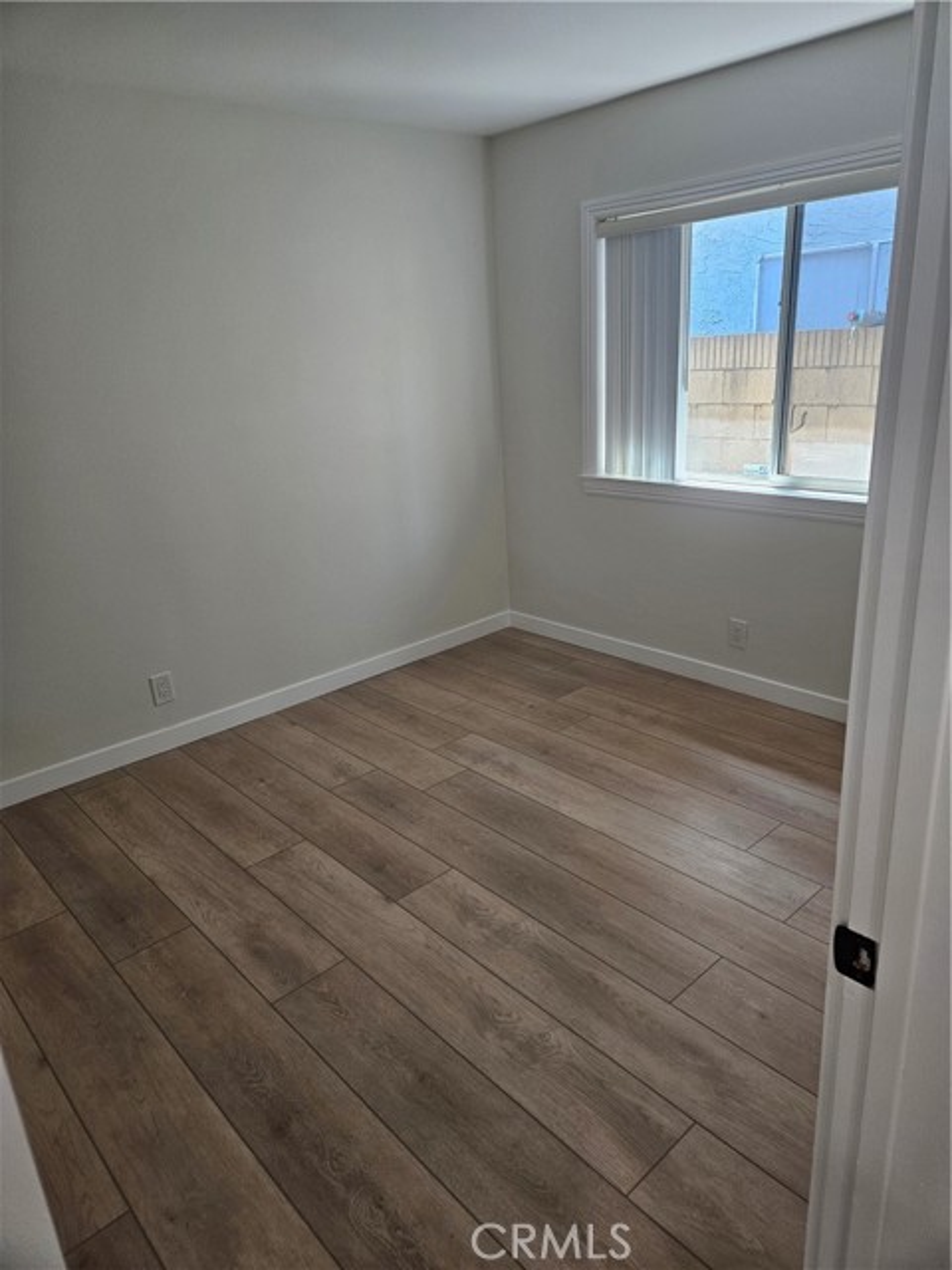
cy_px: 635
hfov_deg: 58.9
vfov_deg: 73.9
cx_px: 476
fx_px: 843
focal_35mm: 23
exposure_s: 1/120
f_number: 1.8
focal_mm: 5.4
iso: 125
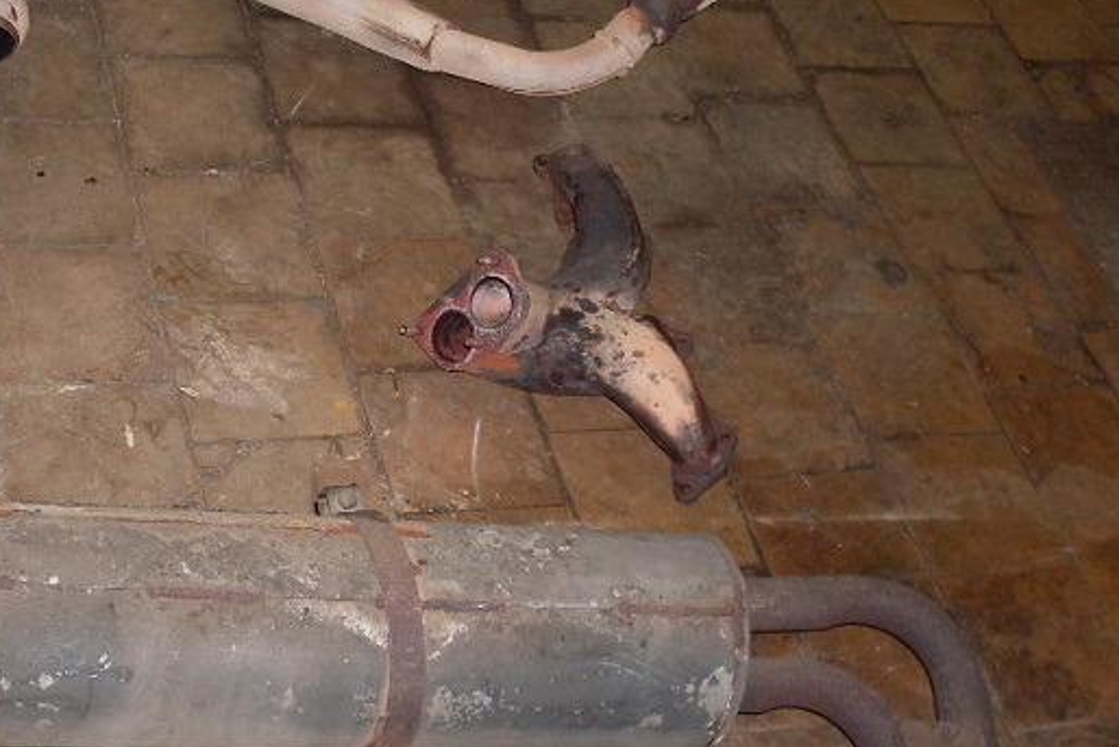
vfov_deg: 21.6
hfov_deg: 31.5
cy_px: 376
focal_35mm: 63
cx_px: 344
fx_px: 1959
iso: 100
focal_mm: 6.3
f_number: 2.8
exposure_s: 1/45
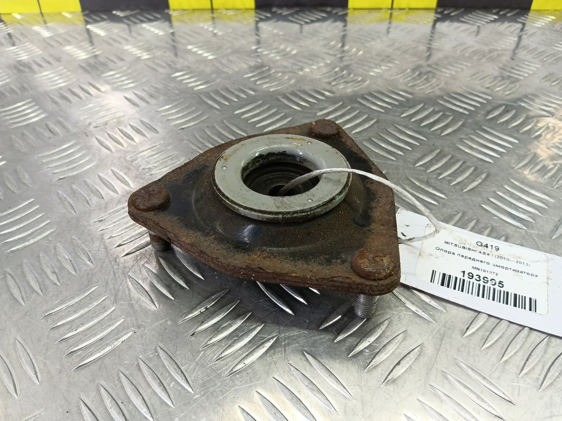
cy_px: 210
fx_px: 373
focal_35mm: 23
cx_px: 281
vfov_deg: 58.9
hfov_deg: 73.9
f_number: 1.6
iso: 136
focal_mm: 4.11
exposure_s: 1/50
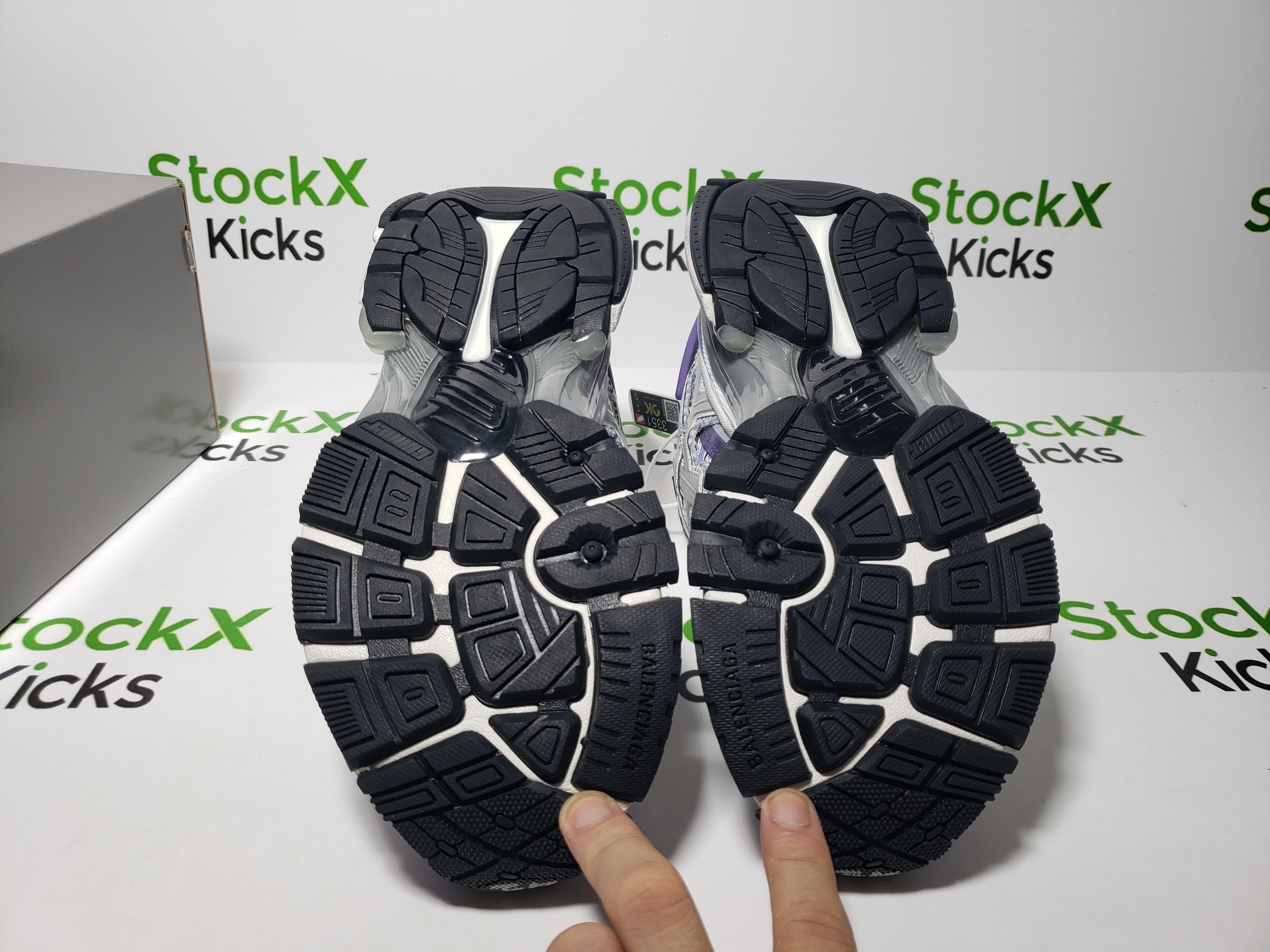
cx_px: 635
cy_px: 476
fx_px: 954
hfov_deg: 67.3
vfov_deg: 53.1
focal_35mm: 26
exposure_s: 1/362
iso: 50
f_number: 1.5
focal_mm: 4.3
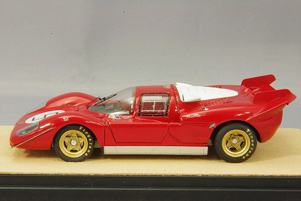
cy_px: 100
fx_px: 937
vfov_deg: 12.2
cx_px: 150
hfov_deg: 18.3
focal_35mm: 112
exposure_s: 1
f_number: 32
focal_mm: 75
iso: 400
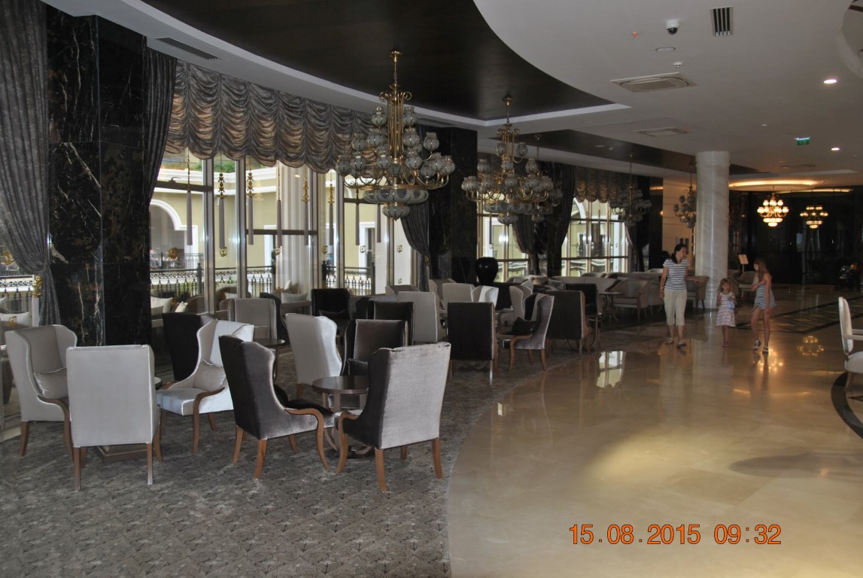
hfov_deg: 61.9
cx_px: 432
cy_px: 289
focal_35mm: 30
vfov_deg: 43.7
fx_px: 720
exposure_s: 1/60
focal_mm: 20
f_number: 3.5
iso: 200
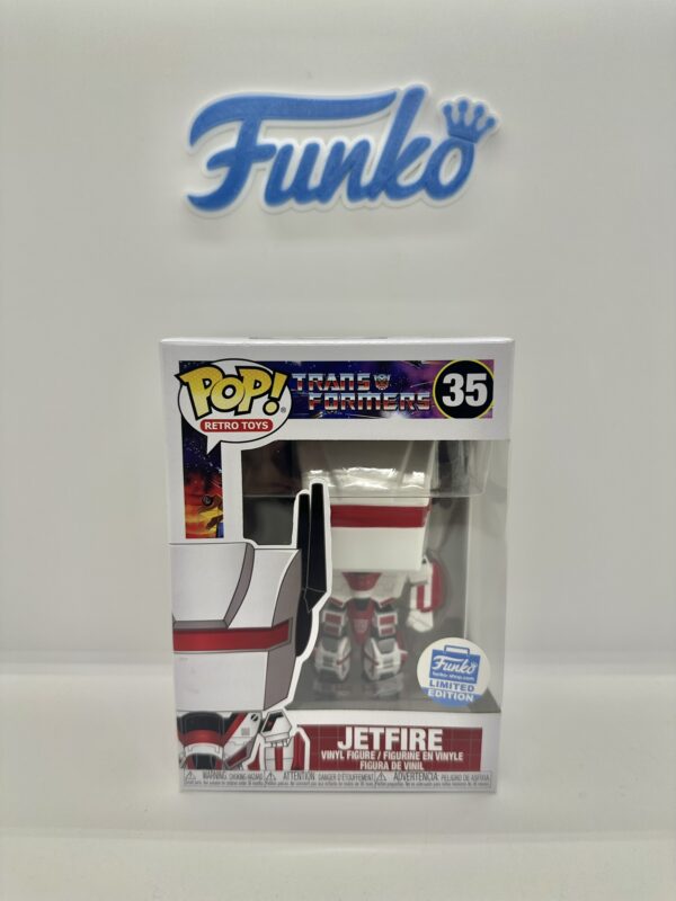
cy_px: 450
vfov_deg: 71.6
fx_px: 625
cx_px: 338
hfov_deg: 56.8
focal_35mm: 24
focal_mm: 6.86
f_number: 1.78
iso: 80
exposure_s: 1/256
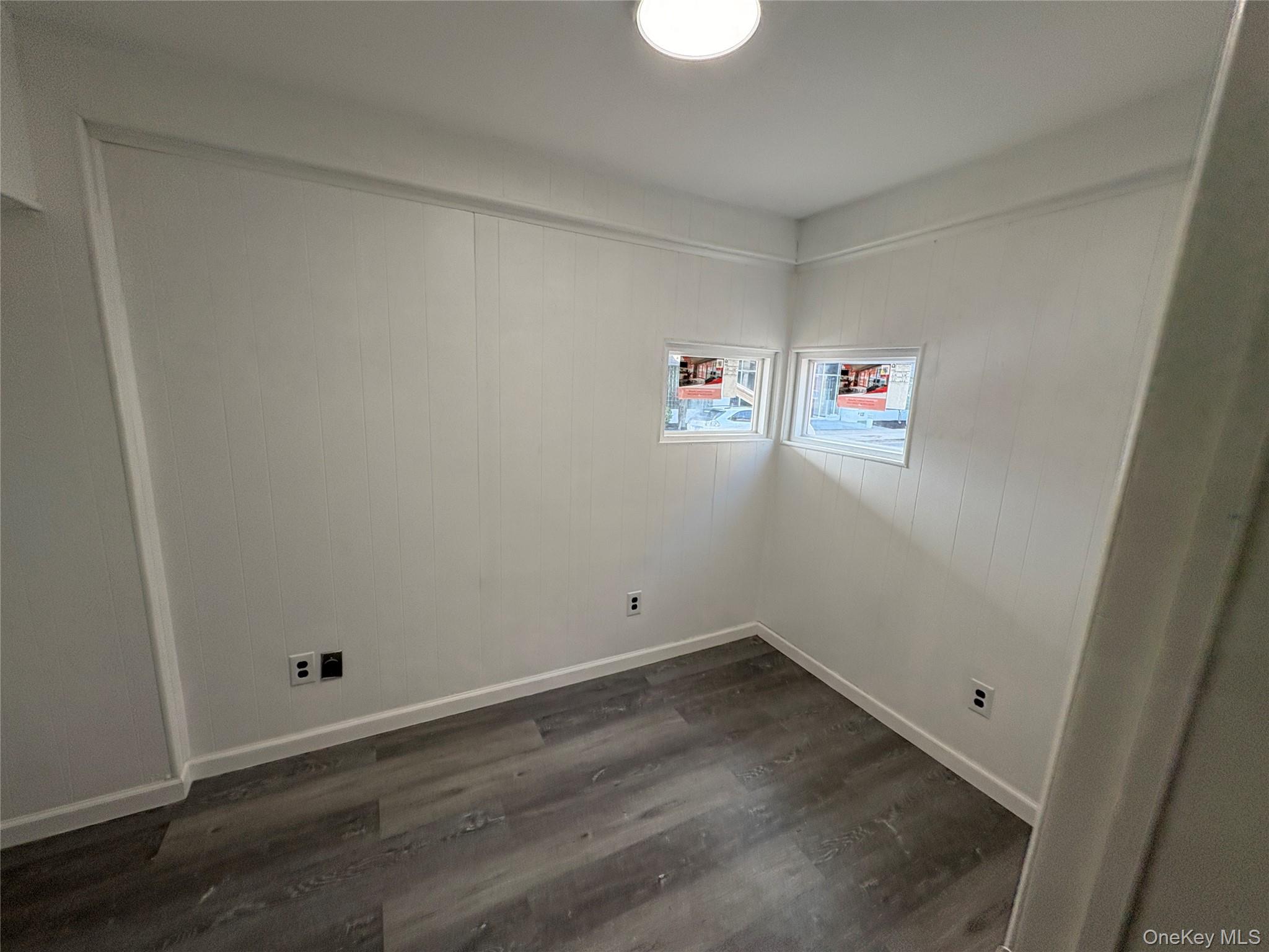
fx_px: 513
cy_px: 476
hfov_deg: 102.1
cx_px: 634
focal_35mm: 14
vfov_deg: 85.7
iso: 64
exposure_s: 1/120
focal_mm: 2.22
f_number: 2.2
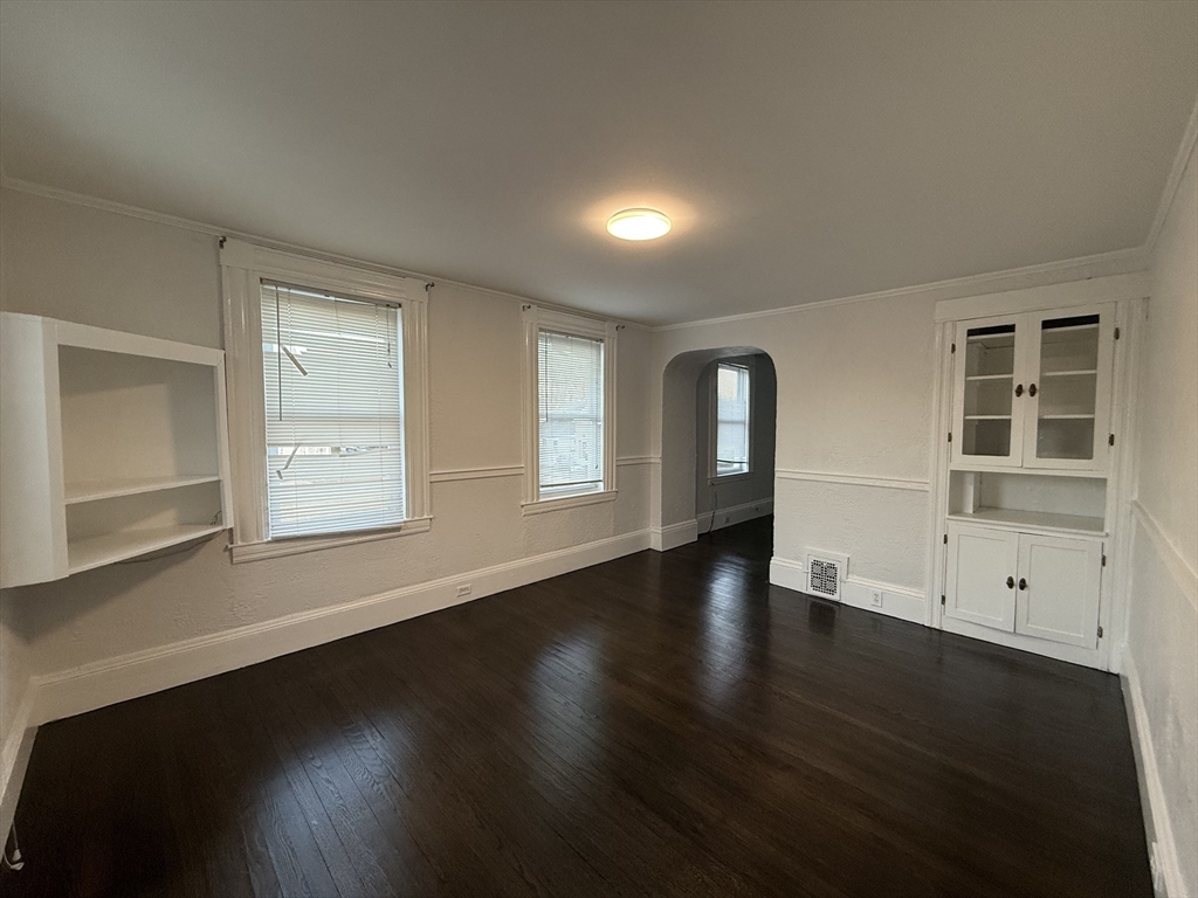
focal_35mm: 14
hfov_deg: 102.1
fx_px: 485
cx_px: 599
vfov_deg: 85.7
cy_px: 449
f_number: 2.2
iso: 250
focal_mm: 2.22
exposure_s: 1/120
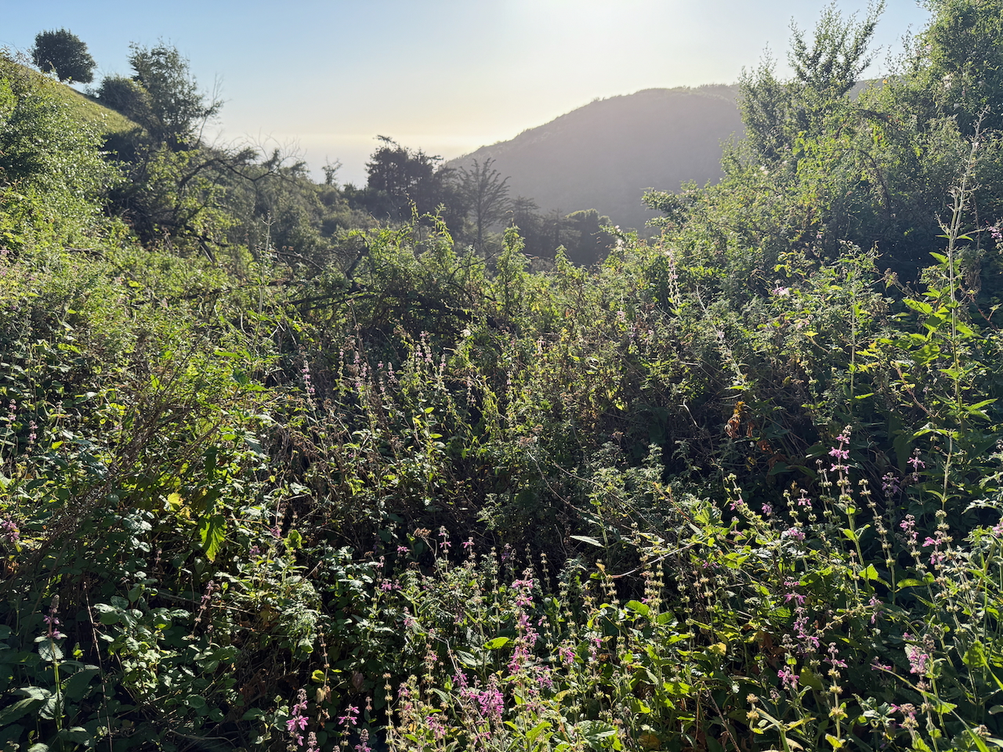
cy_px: 376
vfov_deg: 56.8
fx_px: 695
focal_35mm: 24
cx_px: 502
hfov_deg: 71.6
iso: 100
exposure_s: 1/1618
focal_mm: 6.76
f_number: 1.78
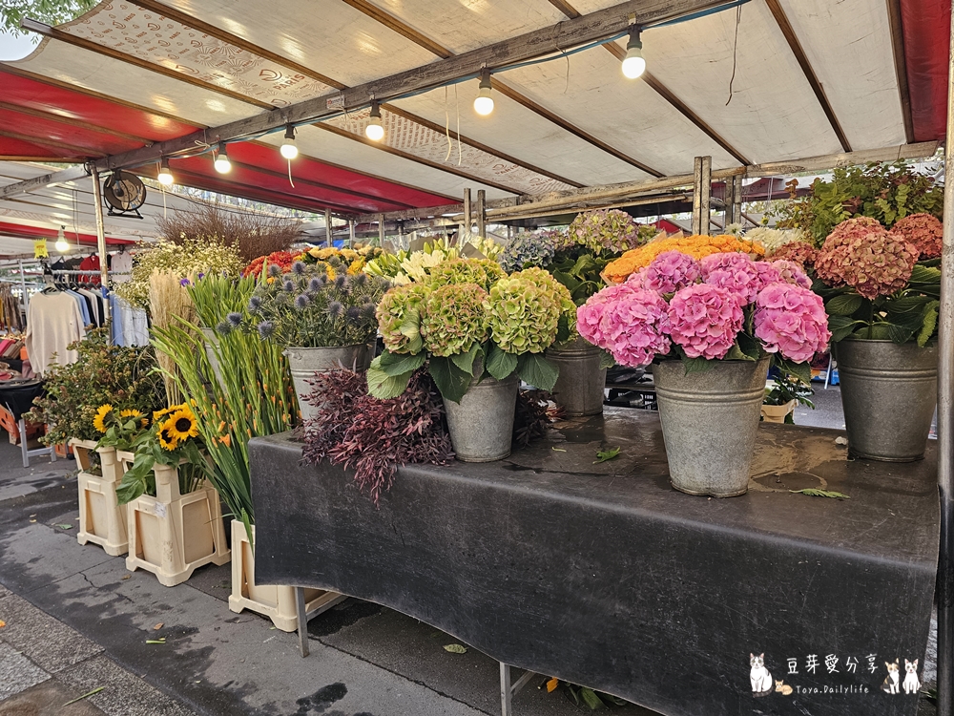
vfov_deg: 58.9
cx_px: 477
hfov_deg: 73.9
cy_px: 358
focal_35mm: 23
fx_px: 634
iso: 200
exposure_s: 1/120
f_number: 1.7
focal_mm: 6.3
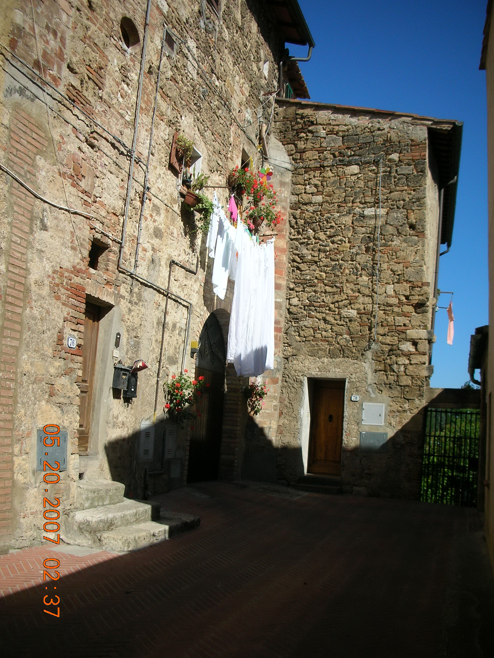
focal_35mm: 35
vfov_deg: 52.6
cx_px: 247
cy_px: 329
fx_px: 666
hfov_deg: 40.7
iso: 50
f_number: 8.5
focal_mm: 5.8
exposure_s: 1/126
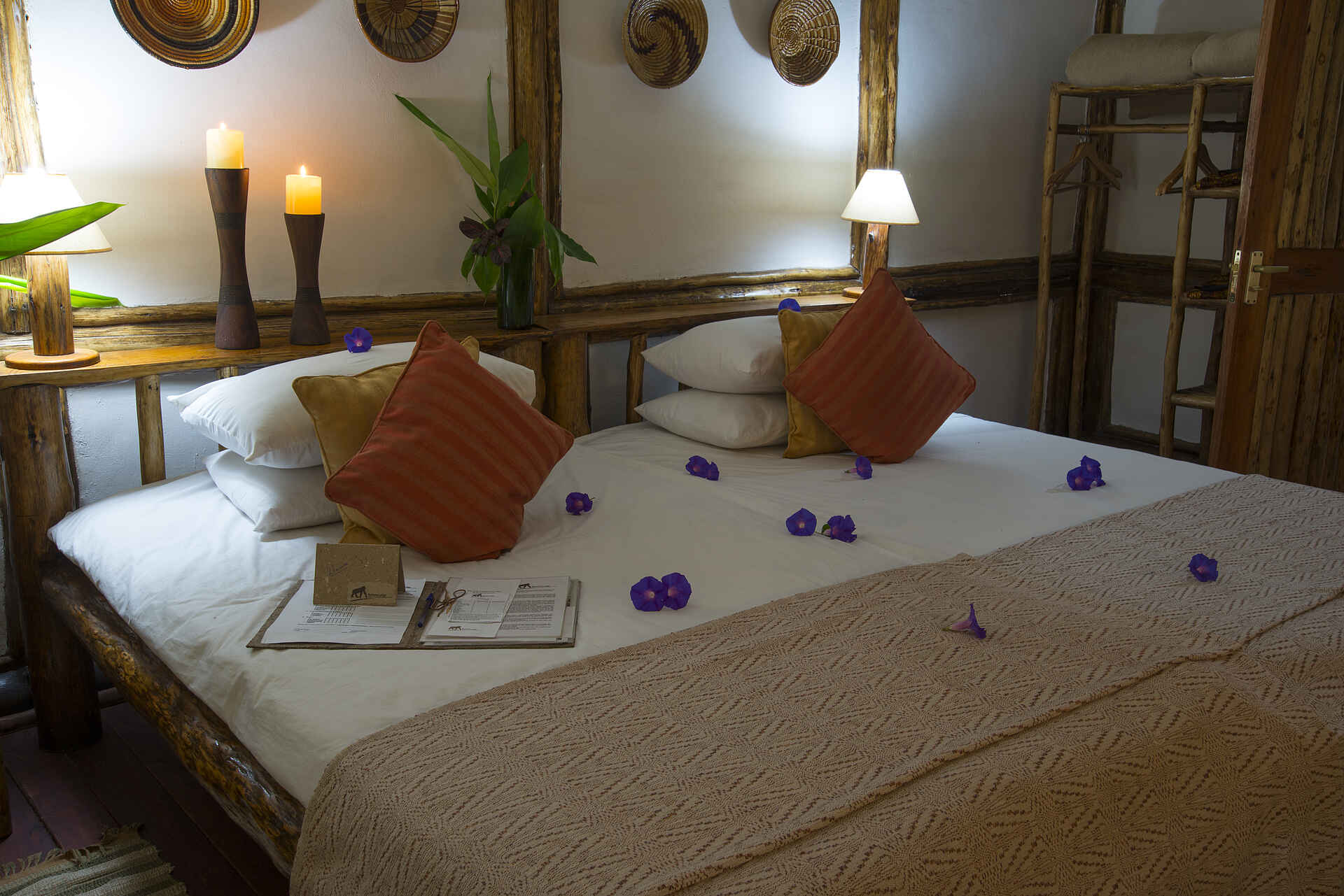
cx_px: 672
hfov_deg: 54.4
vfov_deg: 37.9
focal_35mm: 35
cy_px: 448
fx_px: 1307
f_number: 13
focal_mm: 35
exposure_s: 2
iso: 250
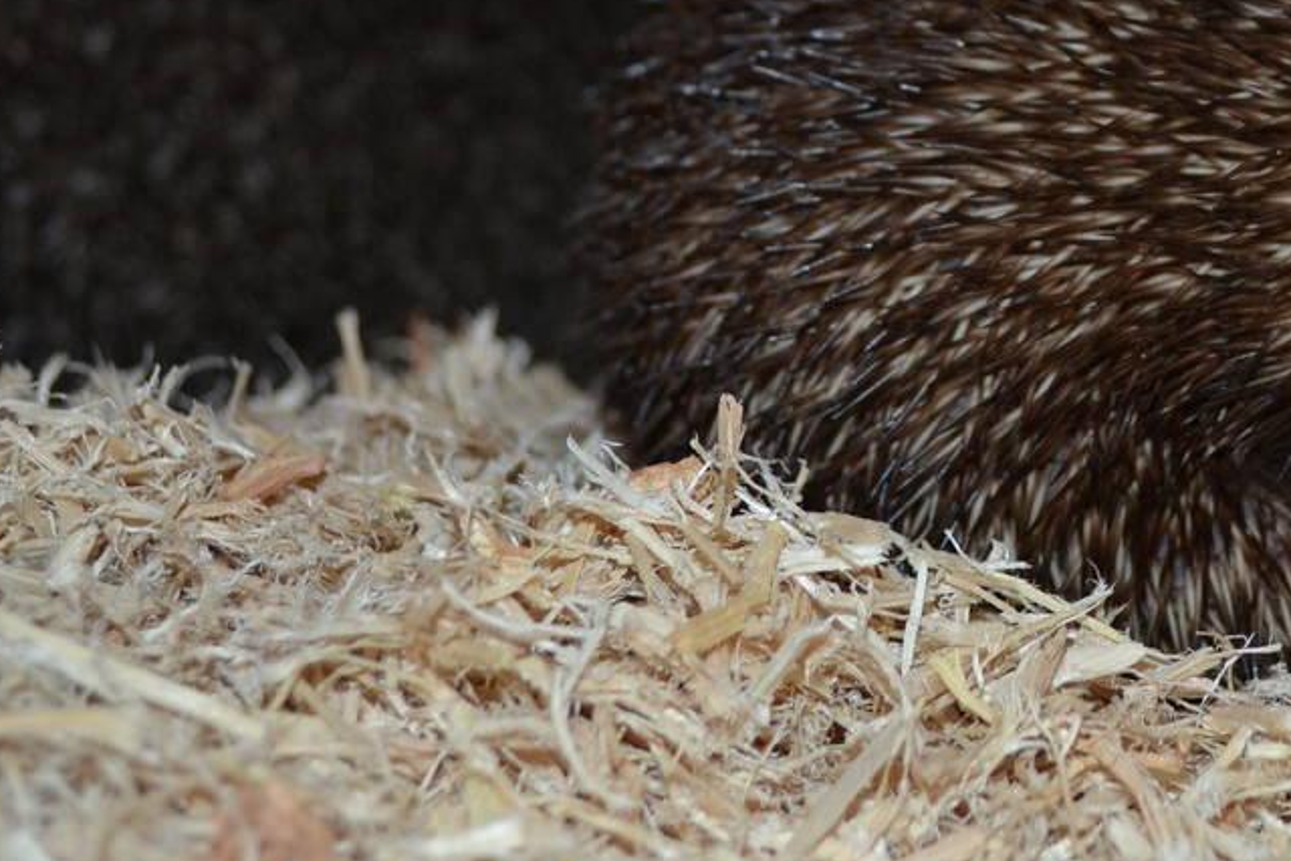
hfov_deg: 19.0
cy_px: -35
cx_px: 1261
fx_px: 3766
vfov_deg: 12.9
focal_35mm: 105
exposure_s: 1/60
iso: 250
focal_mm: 28
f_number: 4.5
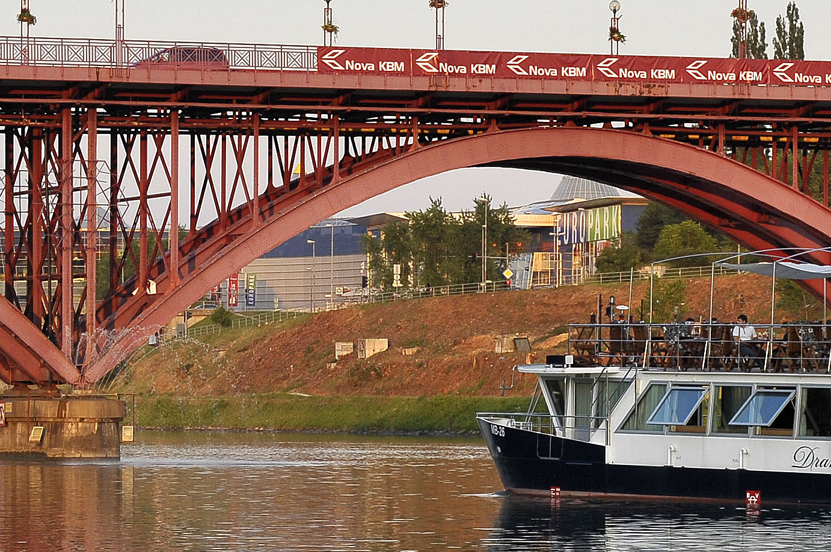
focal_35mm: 191
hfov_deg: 10.8
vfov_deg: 7.2
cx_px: 491
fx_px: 4405
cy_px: 417
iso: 500
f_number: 9
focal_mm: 62
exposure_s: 1/200
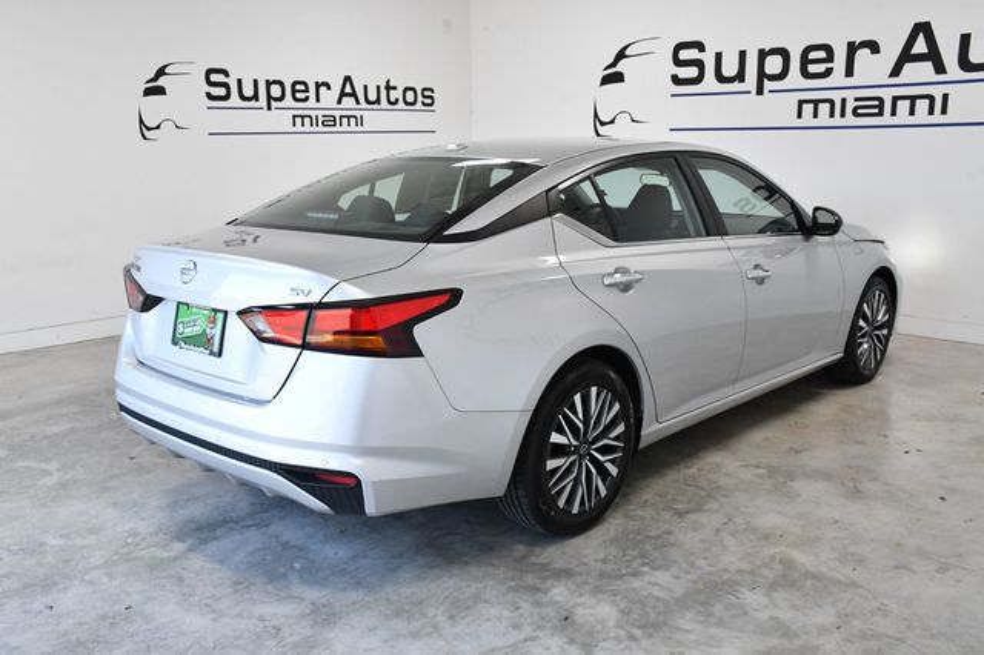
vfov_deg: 38.8
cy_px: 328
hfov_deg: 55.8
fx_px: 929
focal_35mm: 34
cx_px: 492
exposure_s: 1/400
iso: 2500
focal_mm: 23
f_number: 10
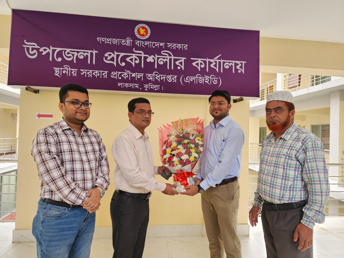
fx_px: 229
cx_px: 172
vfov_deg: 58.9
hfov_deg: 73.9
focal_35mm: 23
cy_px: 129
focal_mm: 6.4
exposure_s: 1/180
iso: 80
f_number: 1.8
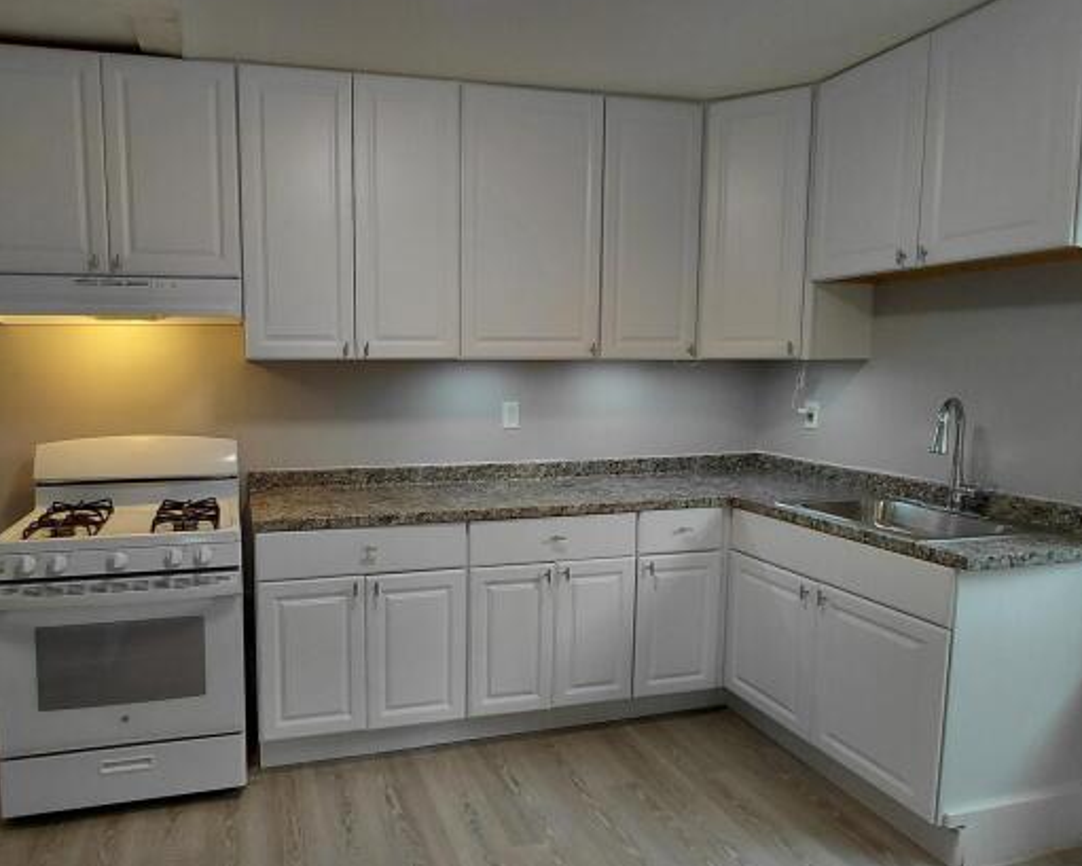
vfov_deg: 63.1
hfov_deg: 74.0
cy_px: 436
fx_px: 705
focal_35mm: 22
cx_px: 419
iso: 80
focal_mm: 1.64
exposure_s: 1/60
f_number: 2.2
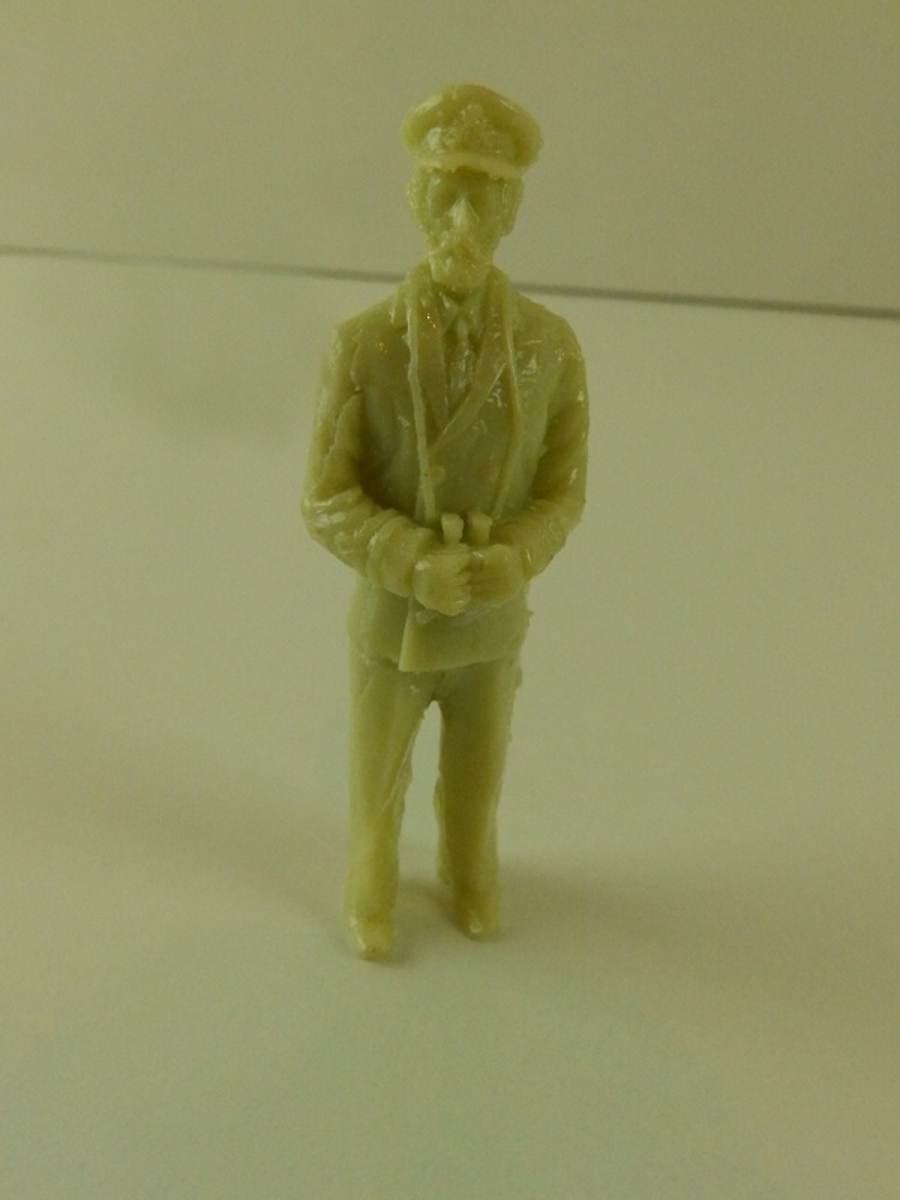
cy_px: 600
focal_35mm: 32
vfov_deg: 56.8
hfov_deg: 44.2
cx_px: 450
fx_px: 1109
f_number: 4
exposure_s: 1/200
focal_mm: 5.7
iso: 800
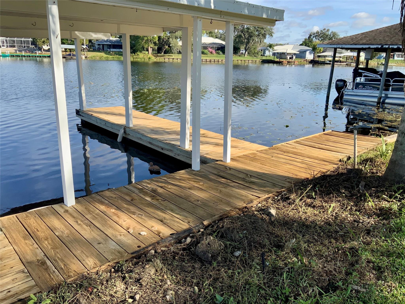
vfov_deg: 48.2
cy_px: 152
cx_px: 202
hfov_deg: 61.7
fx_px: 339
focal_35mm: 29
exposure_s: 1/997
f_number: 1.8
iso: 16
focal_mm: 3
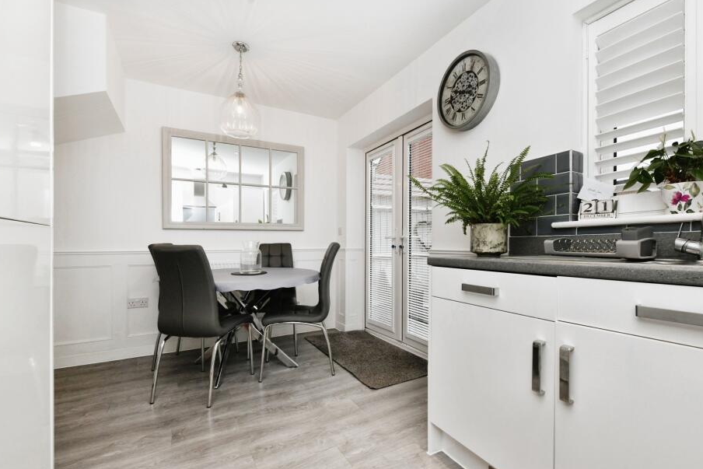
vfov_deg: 70.4
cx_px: 364
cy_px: 245
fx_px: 332
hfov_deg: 93.2
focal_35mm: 17
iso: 800
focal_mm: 15
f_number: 10
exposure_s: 1/60
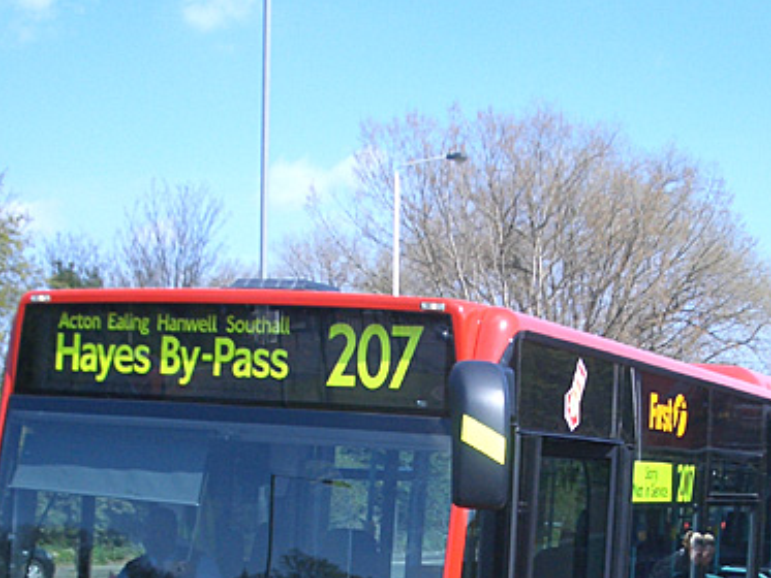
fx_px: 1671
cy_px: 516
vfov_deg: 19.3
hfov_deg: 25.9
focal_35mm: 75
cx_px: 471
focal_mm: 5.8
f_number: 4.3
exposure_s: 1/400
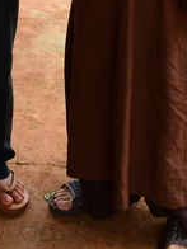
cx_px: 56
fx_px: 735
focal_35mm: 102
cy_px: -108
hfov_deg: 14.5
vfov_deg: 17.6
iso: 320
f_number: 4
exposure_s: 1/400
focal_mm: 32
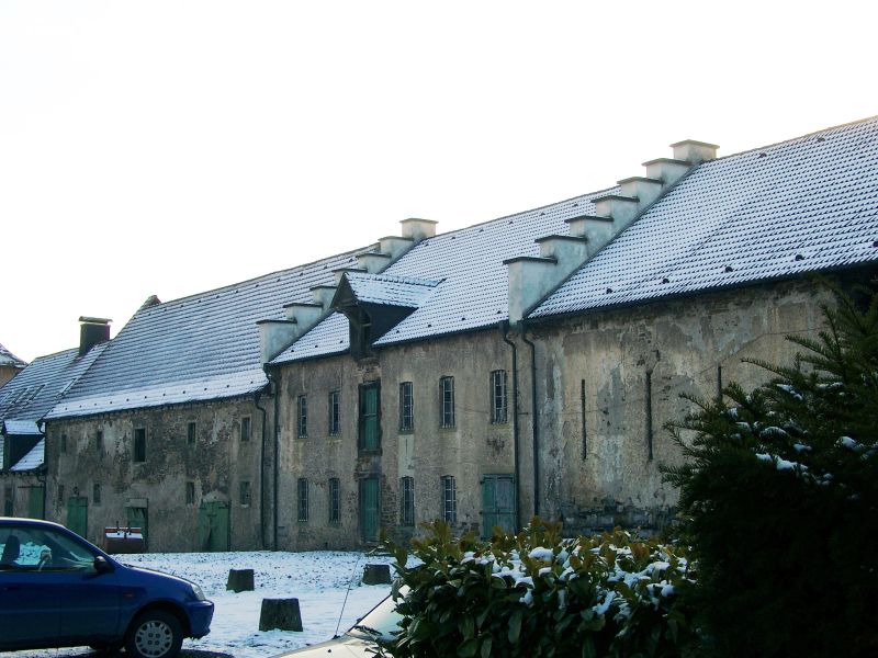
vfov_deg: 27.5
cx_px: 439
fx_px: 1344
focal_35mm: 53
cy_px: 329
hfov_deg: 36.2
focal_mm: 11.05
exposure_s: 1/397
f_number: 4
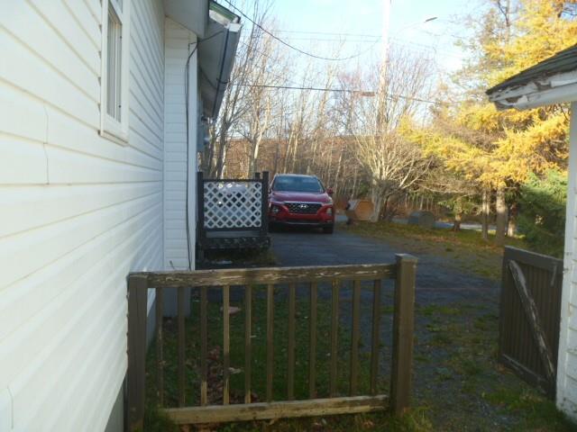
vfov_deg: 40.7
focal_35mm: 35
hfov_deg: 52.6
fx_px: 583
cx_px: 288
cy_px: 216
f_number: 3.5
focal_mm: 6.3
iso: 80
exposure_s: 1/160
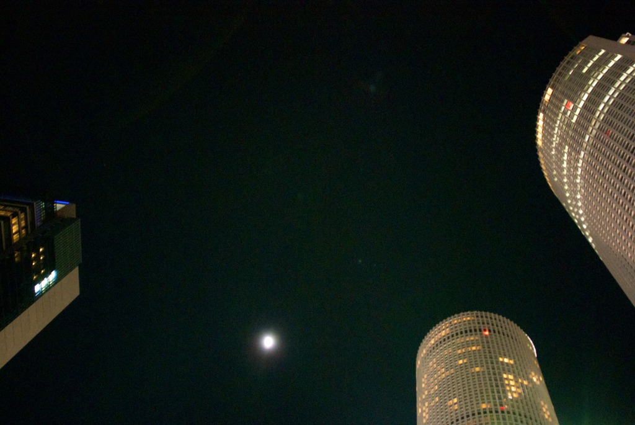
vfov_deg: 37.0
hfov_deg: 53.1
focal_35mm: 36
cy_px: 212
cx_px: 318
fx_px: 636
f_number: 3.5
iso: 1600
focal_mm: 24
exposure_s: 1/8
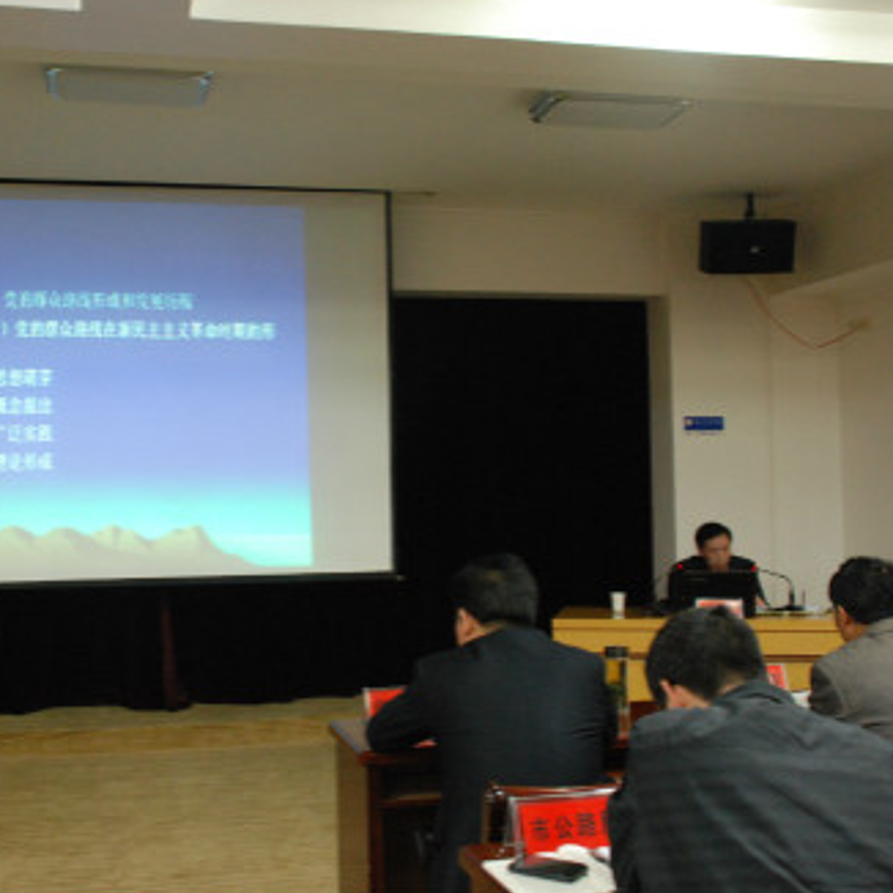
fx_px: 1255
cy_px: 441
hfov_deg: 39.0
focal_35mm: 43
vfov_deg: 39.2
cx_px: 359
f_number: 3.8
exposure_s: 1/30
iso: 1600
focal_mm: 22
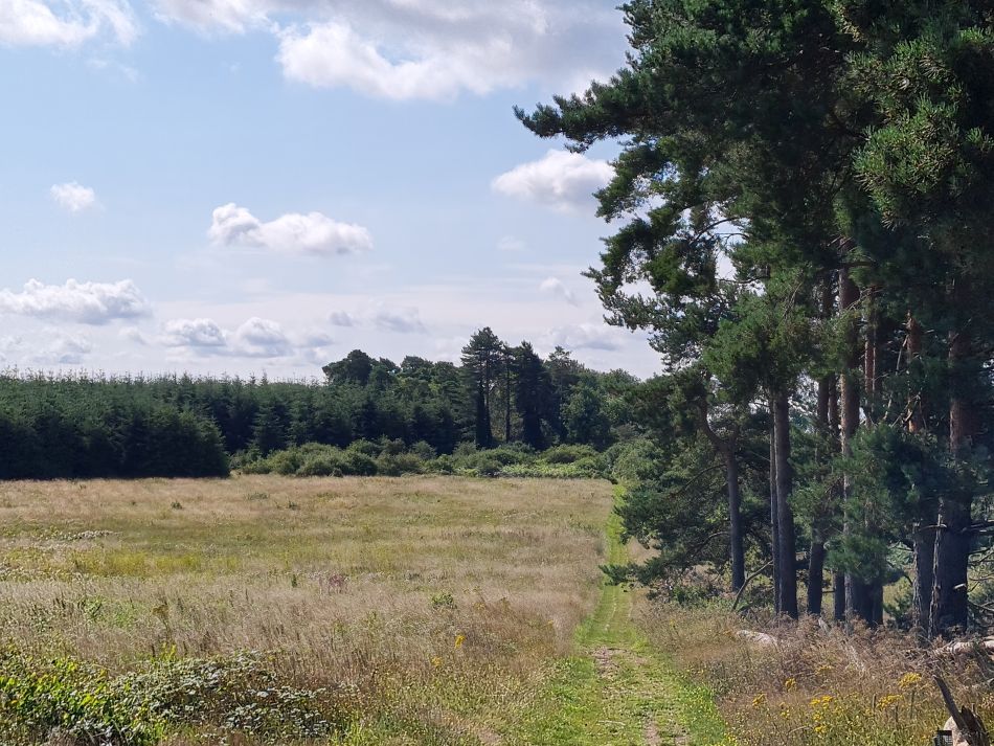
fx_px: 747
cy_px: 373
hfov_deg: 67.3
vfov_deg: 53.1
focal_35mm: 26
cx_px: 497
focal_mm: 5.4
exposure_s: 1/4505
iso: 50
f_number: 1.8
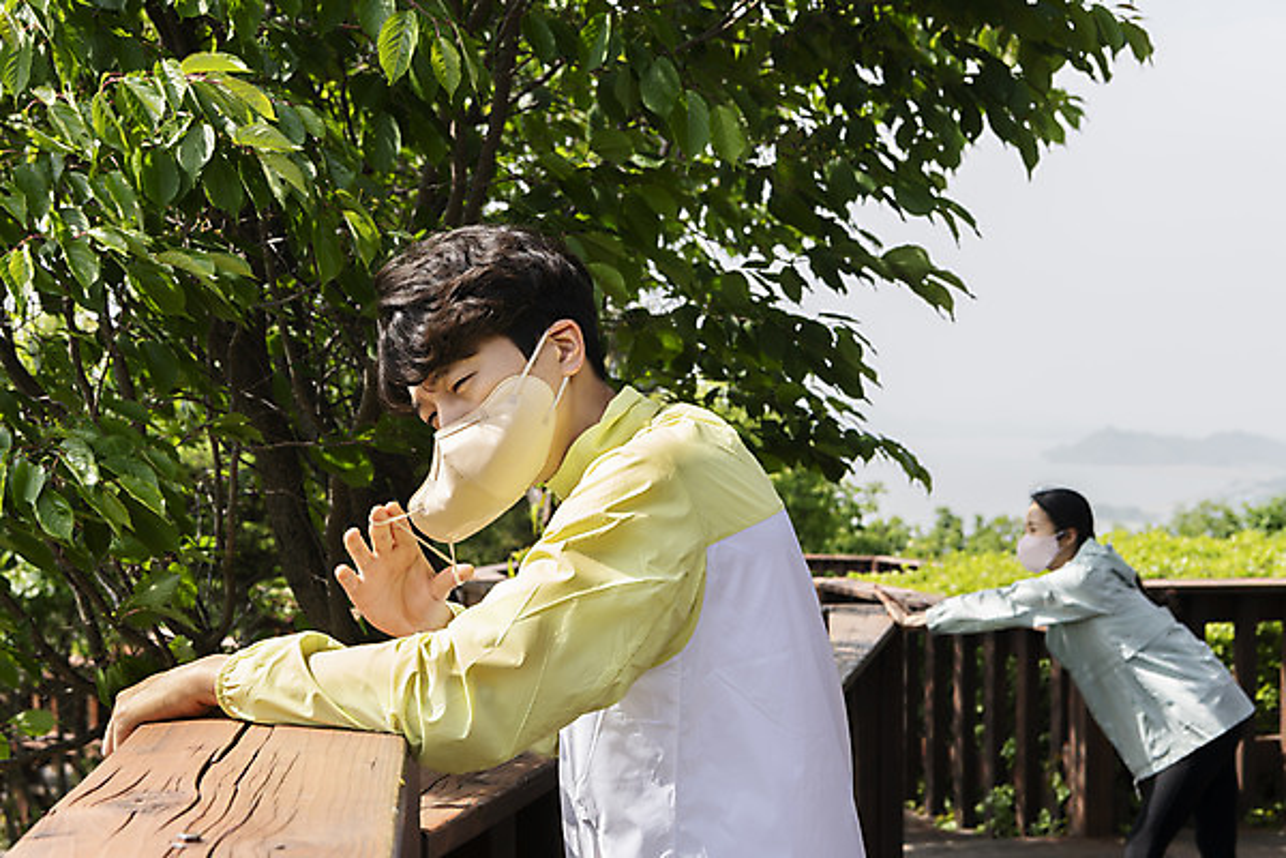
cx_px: 643
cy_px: 429
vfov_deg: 26.0
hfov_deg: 38.2
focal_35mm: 52
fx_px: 1857
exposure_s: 1/125
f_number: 8
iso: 100
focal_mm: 52
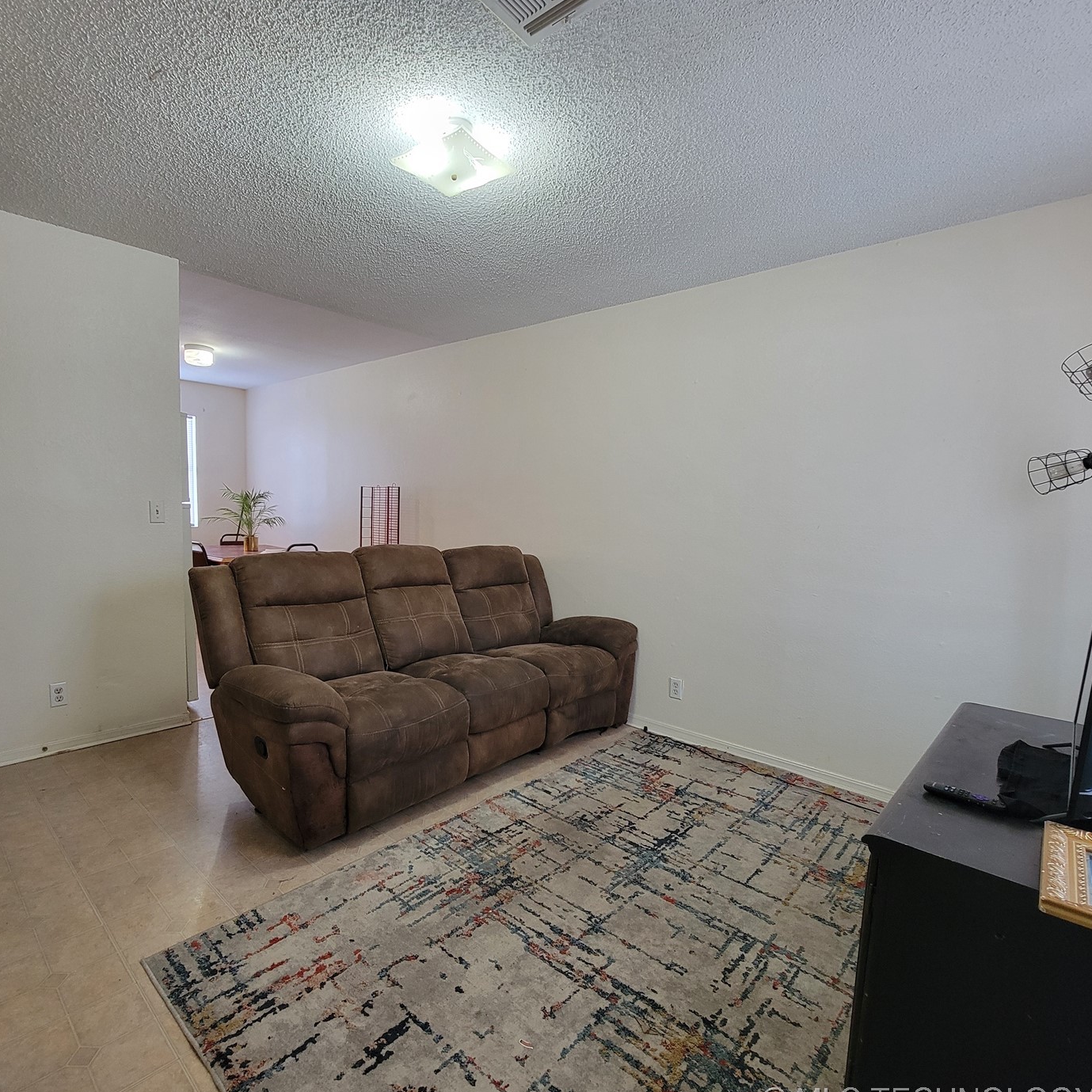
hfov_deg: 87.1
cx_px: 489
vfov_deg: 87.4
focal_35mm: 16
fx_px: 571
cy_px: 564
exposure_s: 1/60
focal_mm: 2.2
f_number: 2.2
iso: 250
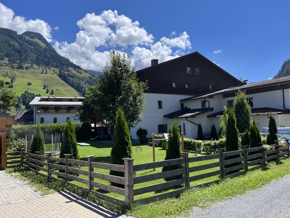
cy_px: 109
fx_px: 218
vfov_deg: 53.1
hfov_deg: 67.3
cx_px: 145
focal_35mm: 26
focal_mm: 5.1
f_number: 1.6
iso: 50
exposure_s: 1/2899
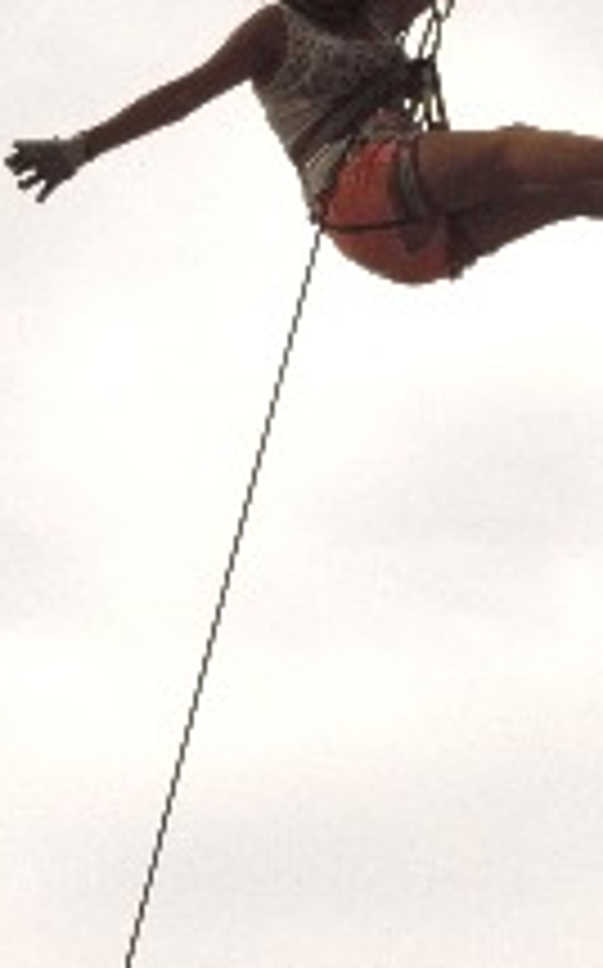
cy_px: 252
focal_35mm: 135
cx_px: 470
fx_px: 3557
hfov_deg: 9.7
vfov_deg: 15.4
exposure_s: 1/640
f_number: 3.6
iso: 100
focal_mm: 8.9
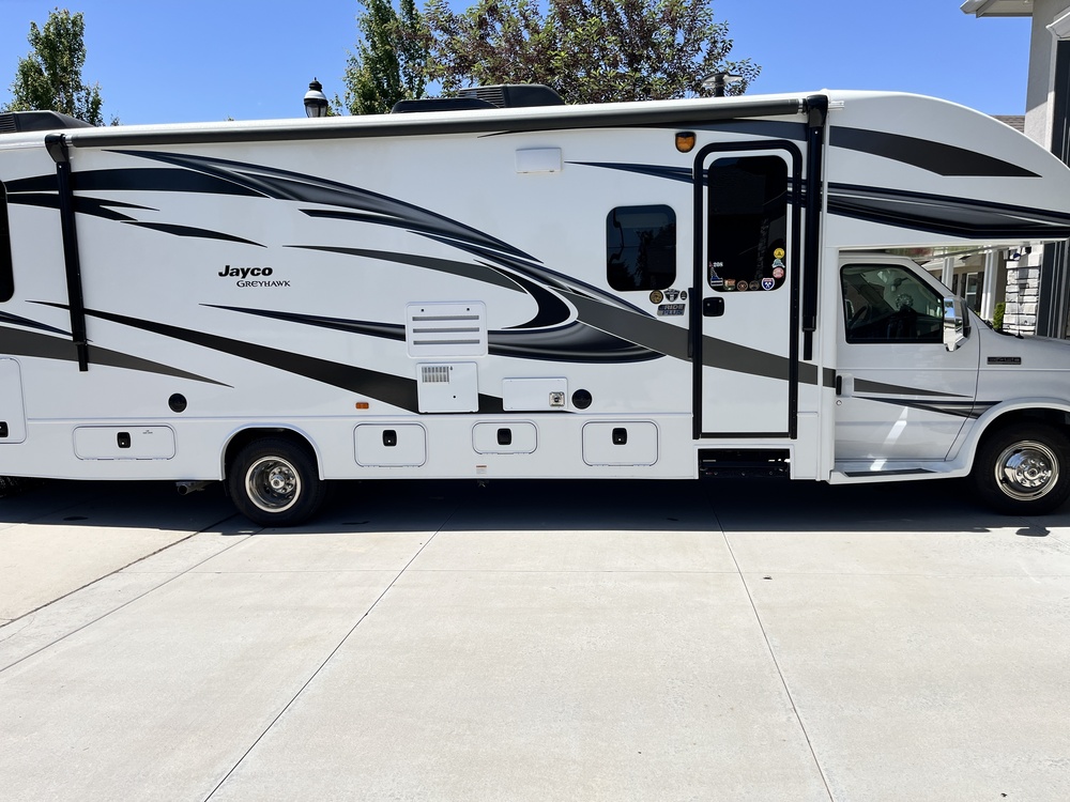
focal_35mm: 26
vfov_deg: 53.1
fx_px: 804
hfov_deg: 67.3
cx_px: 535
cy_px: 401
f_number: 1.6
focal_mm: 5.1
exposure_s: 1/5076
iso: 50
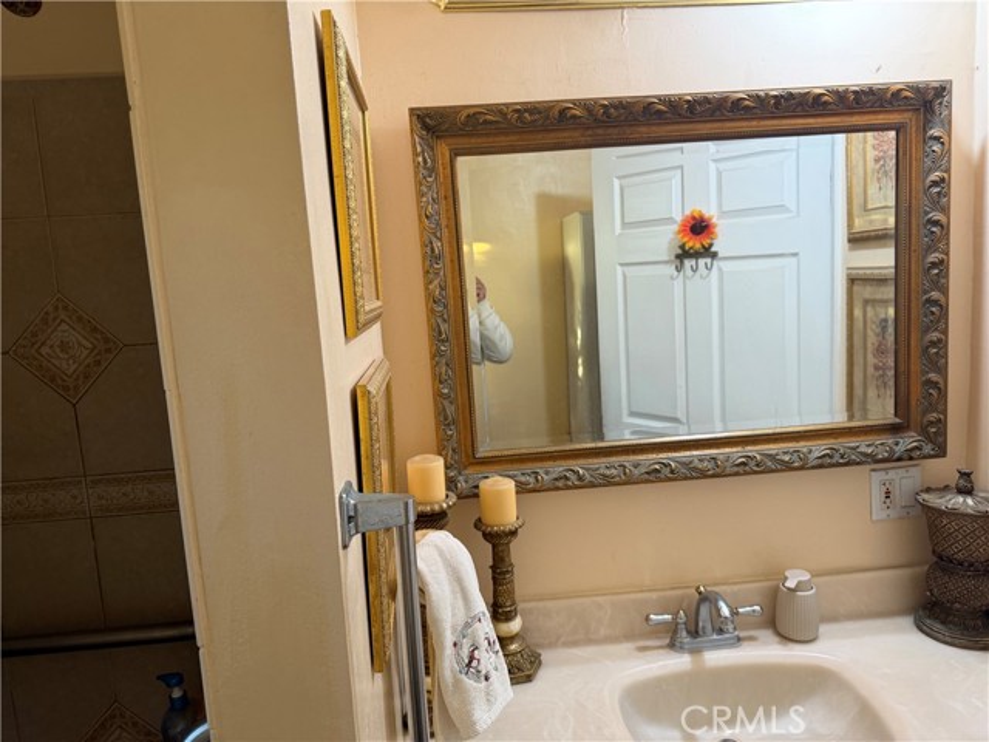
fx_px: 686
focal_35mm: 24
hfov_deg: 71.6
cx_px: 494
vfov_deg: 56.8
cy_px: 371
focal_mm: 6.76
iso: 250
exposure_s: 1/60
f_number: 1.78
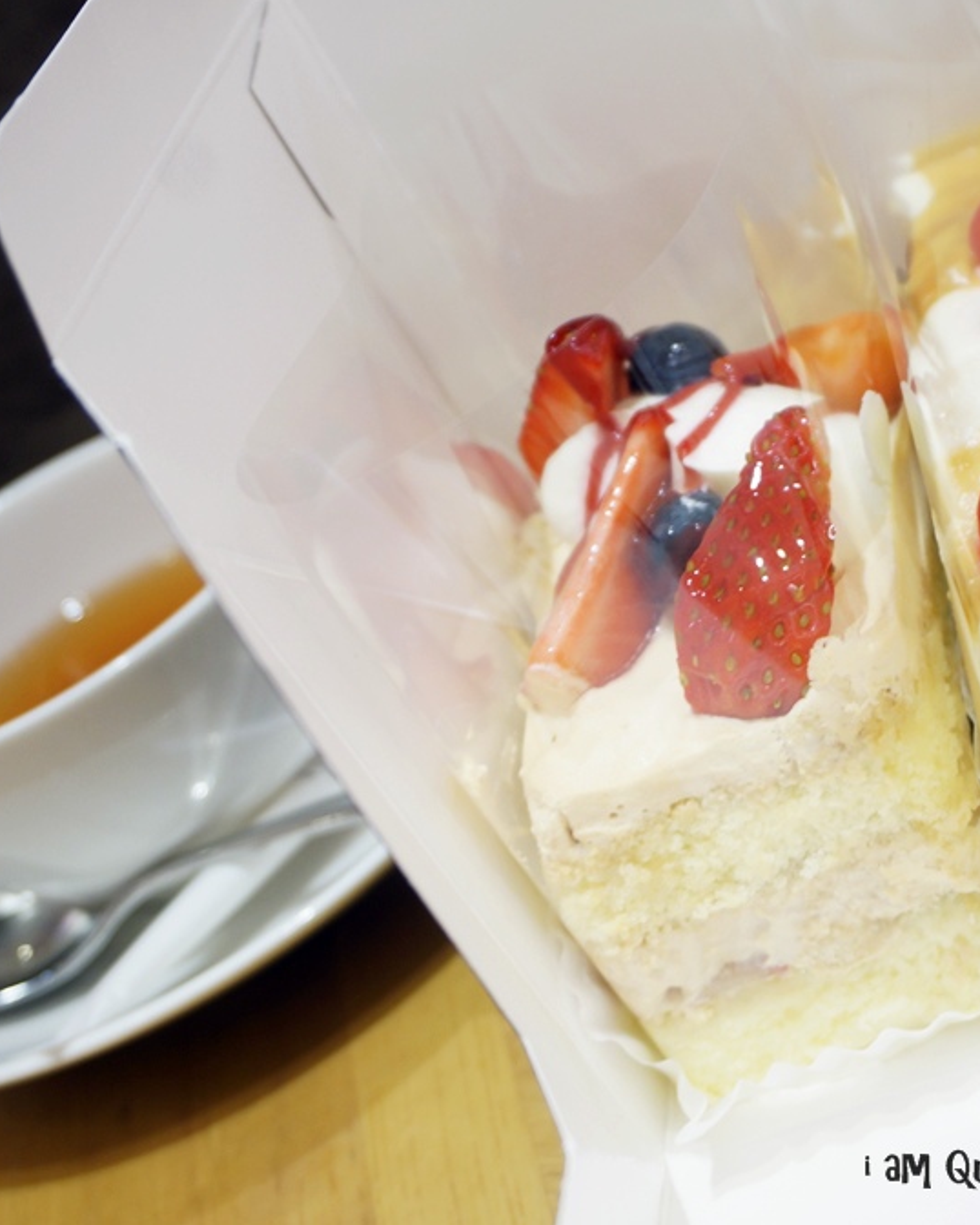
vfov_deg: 31.4
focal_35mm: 60
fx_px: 2174
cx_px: 849
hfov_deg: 24.8
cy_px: 609
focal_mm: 28
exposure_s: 1/8
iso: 200
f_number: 4.5
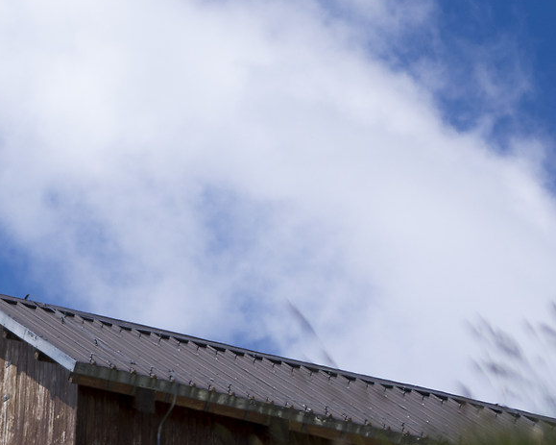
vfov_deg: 3.6
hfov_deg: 4.4
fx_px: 7157
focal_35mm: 435
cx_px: -365
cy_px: 438
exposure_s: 1/3000
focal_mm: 75
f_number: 2.8
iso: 100
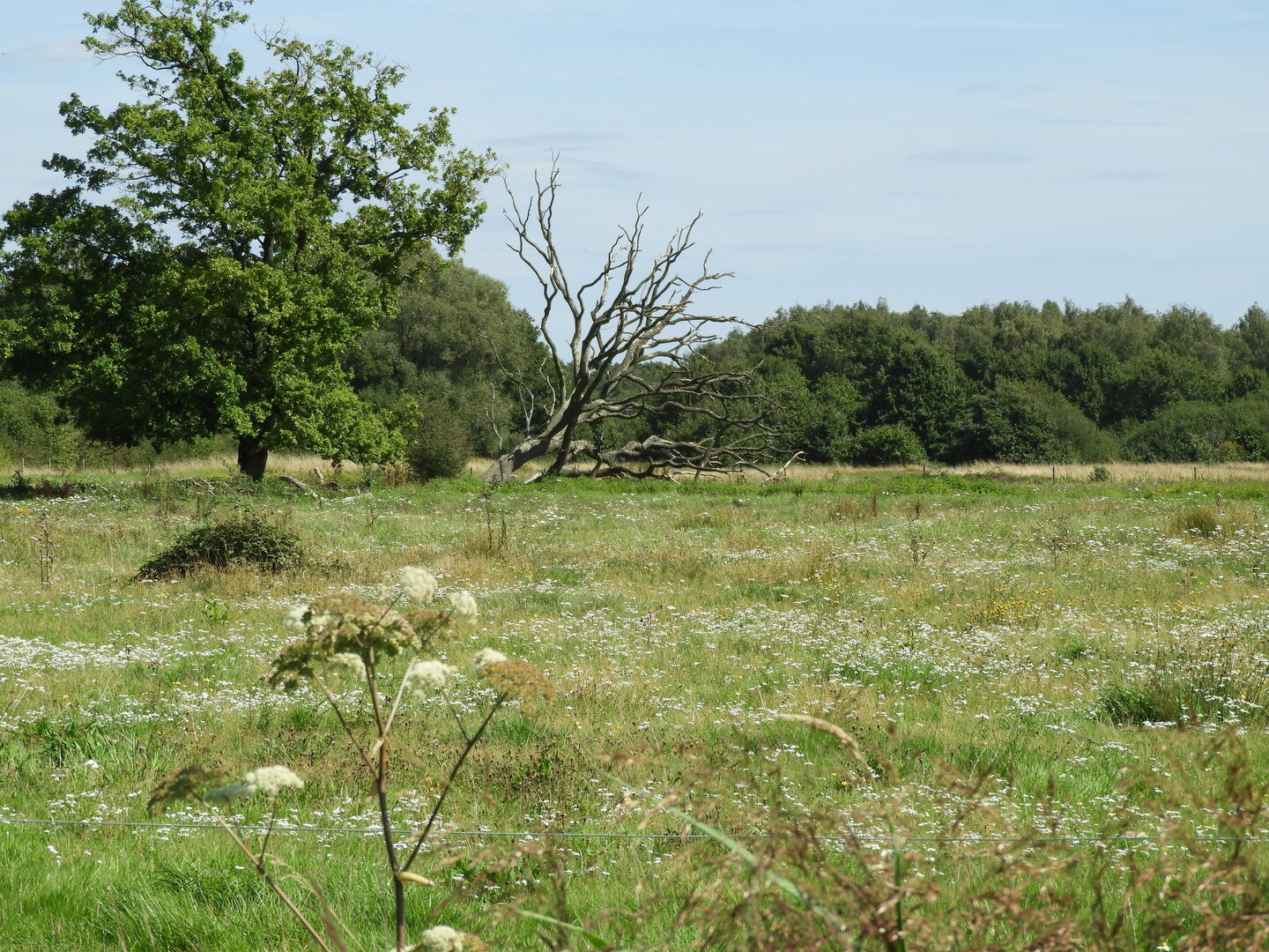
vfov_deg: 11.0
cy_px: 476
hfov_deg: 14.6
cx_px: 634
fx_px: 4949
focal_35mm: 135
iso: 100
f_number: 5
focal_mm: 24.2
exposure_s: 1/500
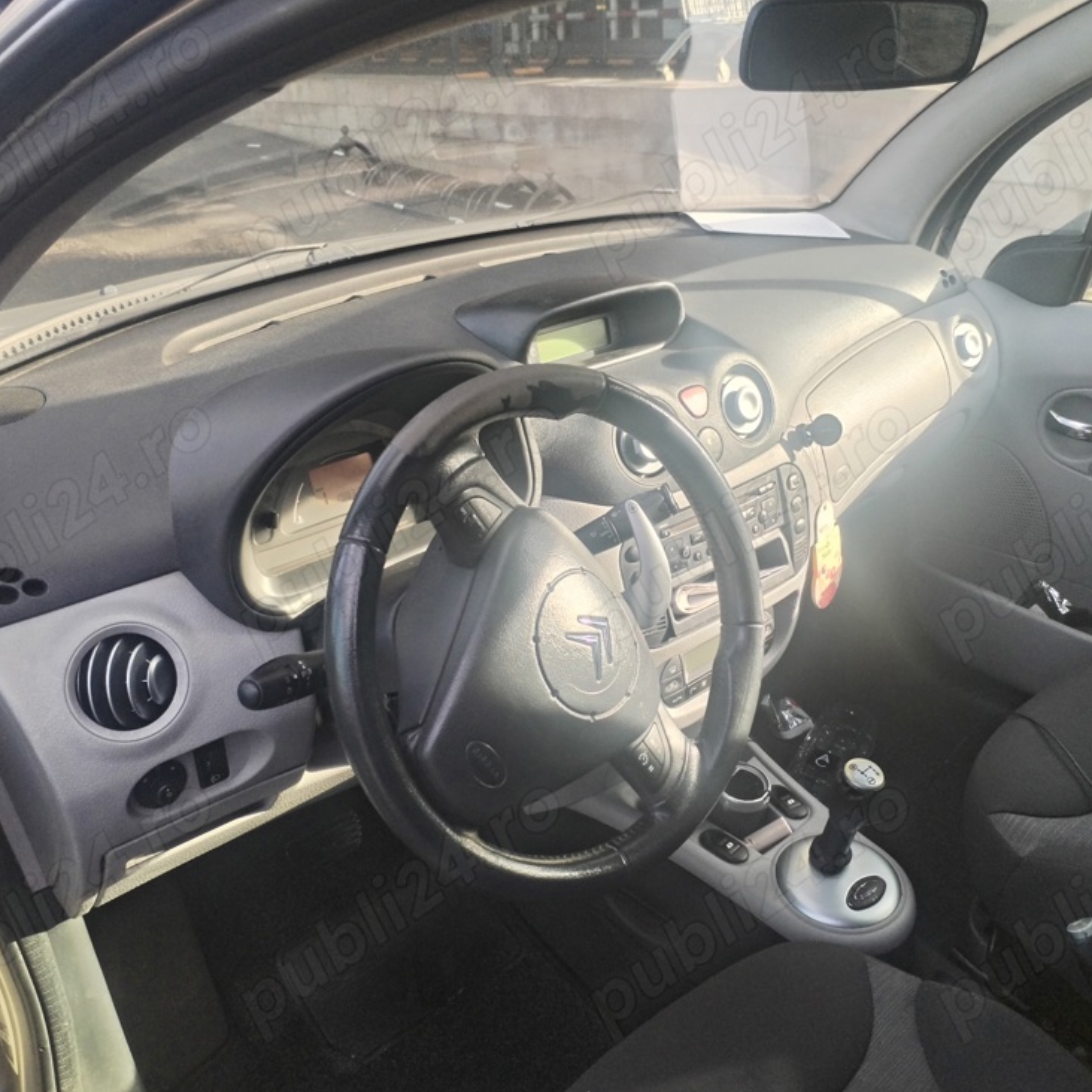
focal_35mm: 35
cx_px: 573
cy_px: 552
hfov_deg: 47.2
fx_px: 1249
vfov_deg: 47.2
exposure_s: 1/144
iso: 100
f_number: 1.8
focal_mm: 4.75
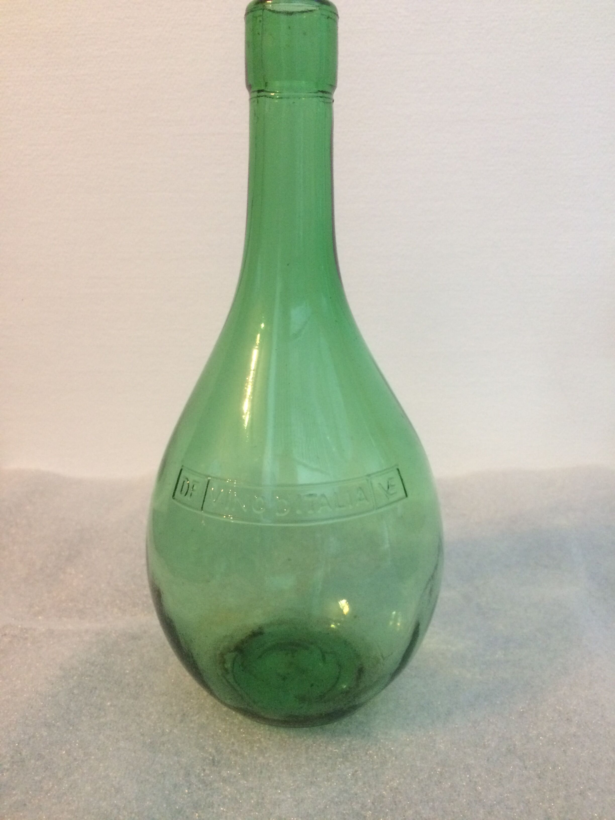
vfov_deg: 61.7
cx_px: 308
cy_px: 410
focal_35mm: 29
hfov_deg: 48.2
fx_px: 687
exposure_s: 1/33
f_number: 2.2
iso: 320
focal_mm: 4.15
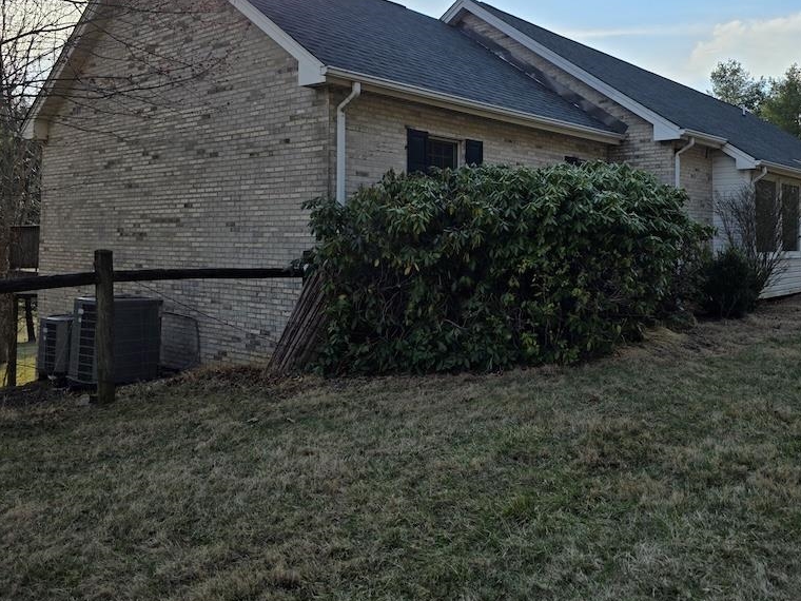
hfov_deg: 57.8
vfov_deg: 44.9
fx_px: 717
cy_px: 209
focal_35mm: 31
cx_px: 486
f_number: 1.7
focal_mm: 6.3
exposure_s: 1/7944
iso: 80
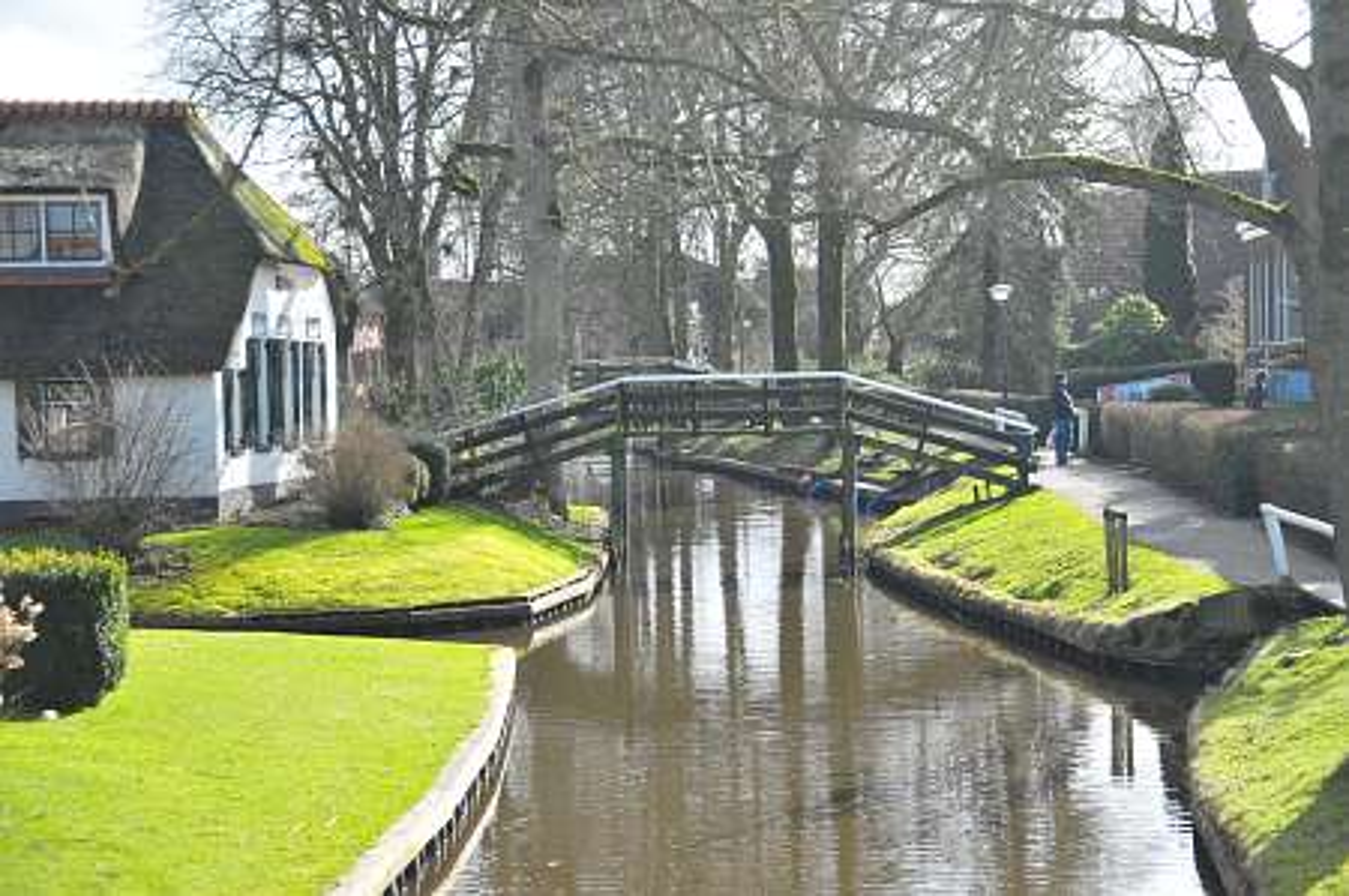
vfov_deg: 17.5
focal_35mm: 78
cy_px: 448
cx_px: 674
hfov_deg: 26.0
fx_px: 2920
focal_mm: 52
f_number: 5
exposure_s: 1/400
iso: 320
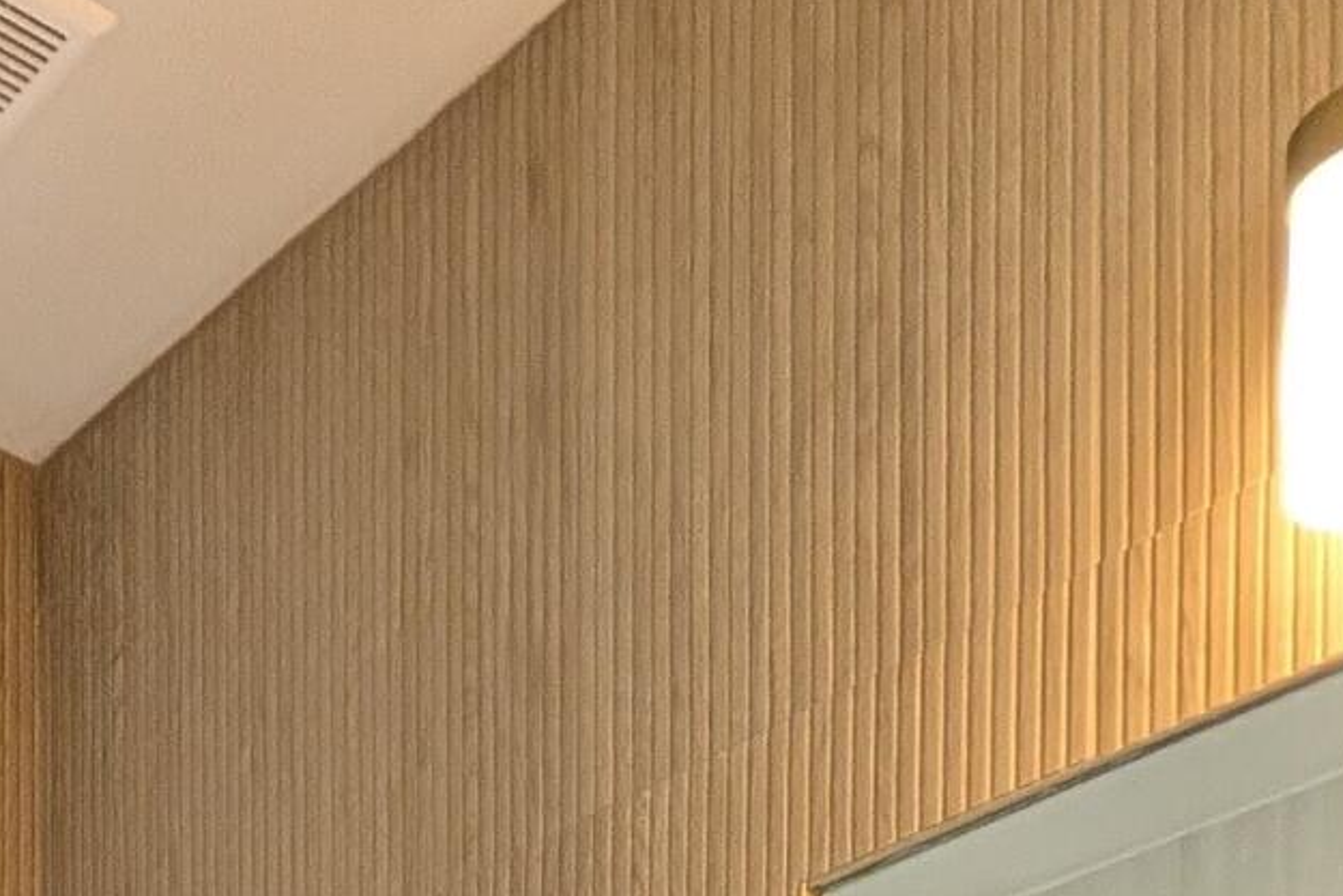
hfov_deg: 32.1
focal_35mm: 60
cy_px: 2037
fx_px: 2239
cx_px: 196
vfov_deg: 15.3
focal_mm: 2.02
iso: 98
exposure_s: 1/120
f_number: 1.7
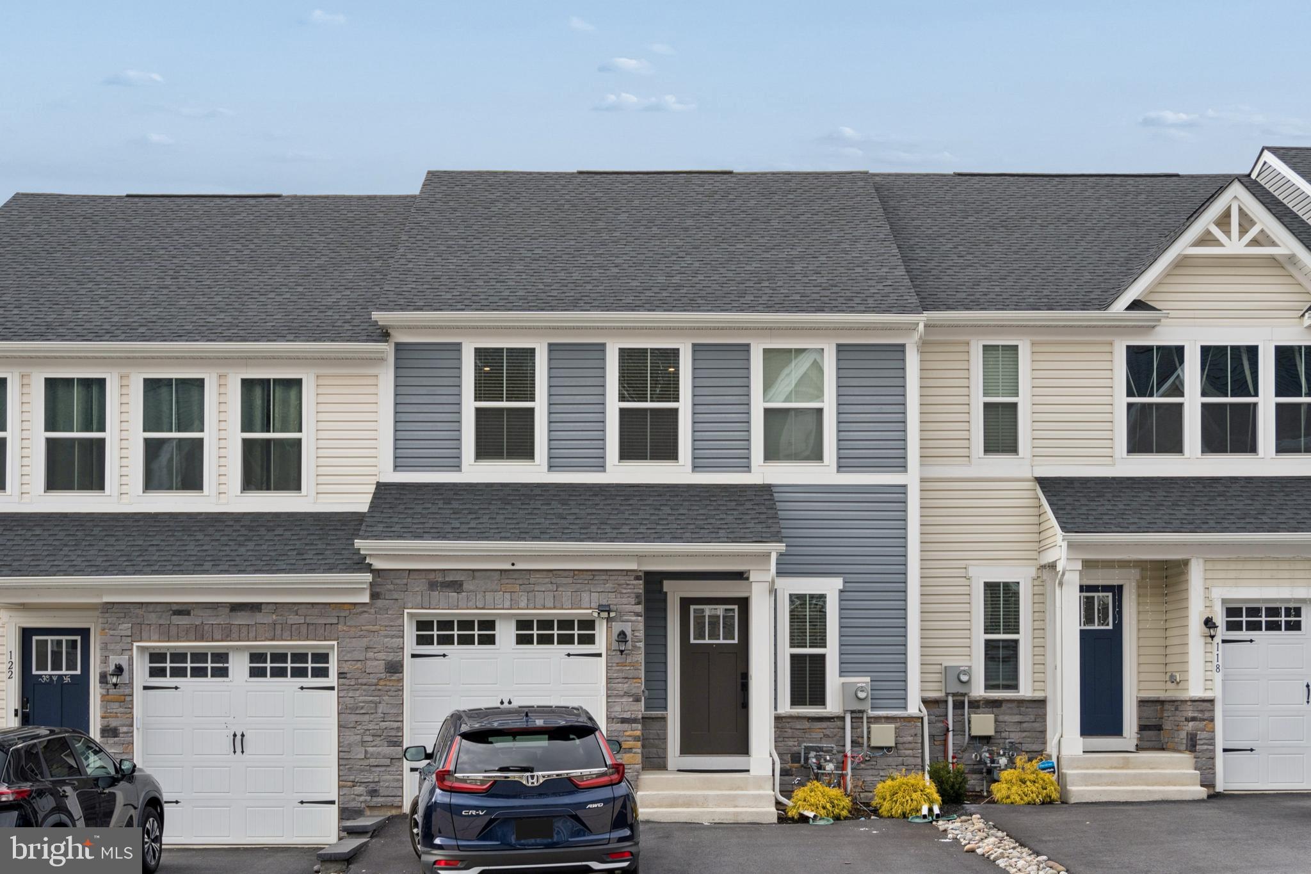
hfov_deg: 40.0
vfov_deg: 27.3
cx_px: 656
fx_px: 1802
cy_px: 437
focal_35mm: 50
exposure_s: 1/125
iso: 100
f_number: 8
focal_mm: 33
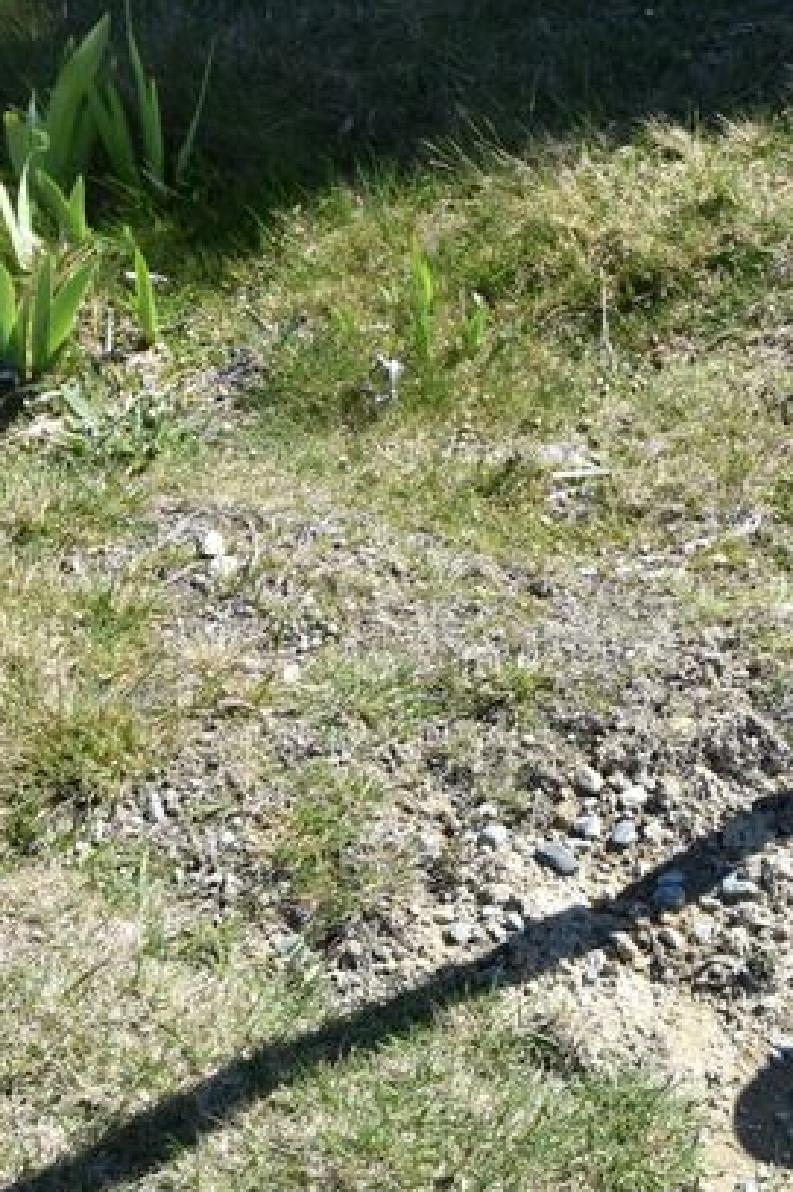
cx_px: 869
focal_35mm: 68
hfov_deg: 19.2
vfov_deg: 29.6
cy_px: 674
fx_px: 2249
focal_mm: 24
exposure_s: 1/320
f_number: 9
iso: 200
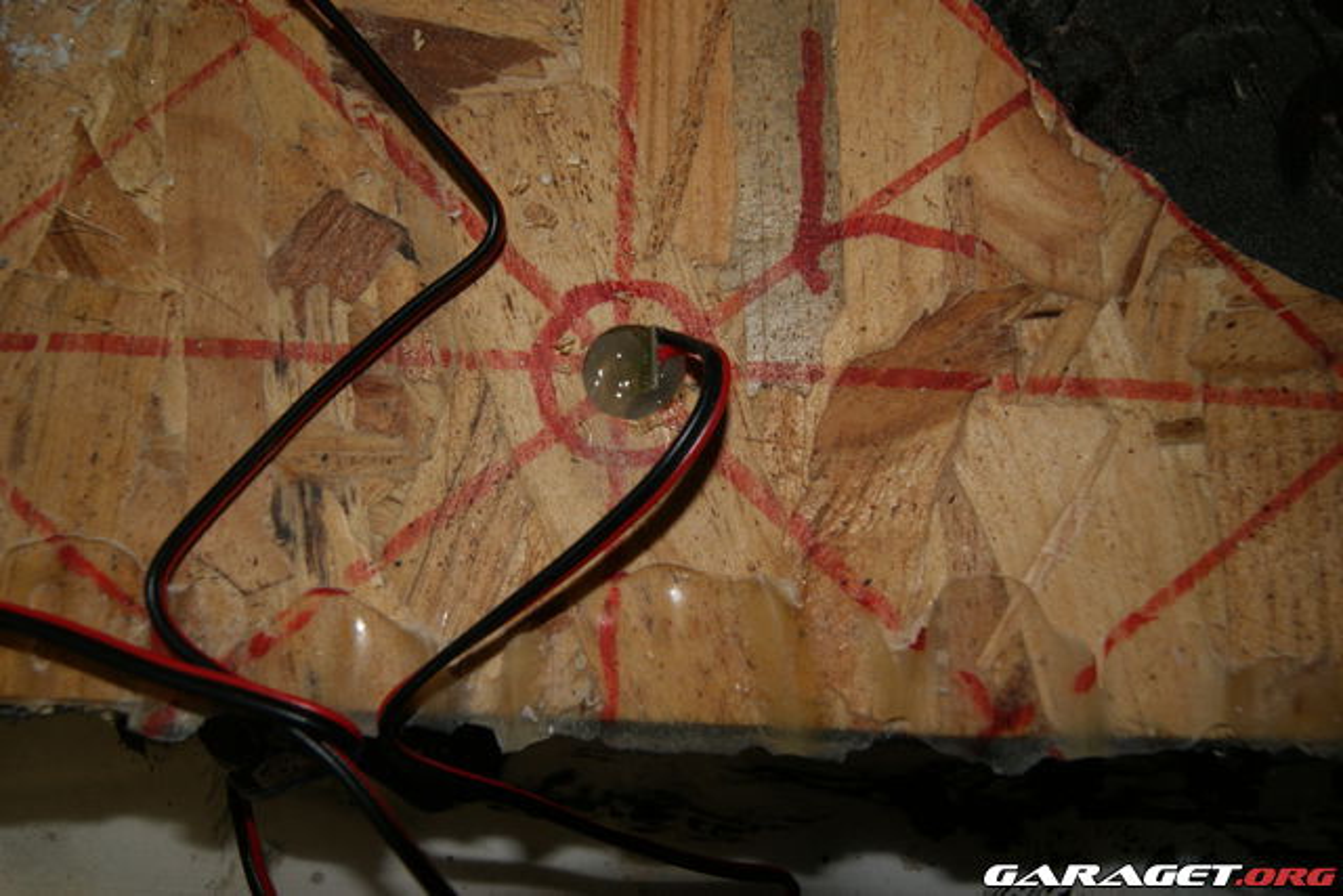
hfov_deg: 61.9
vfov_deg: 43.6
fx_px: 1119
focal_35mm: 30
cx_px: 672
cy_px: 448
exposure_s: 1/60
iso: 400
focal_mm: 20
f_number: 5.6
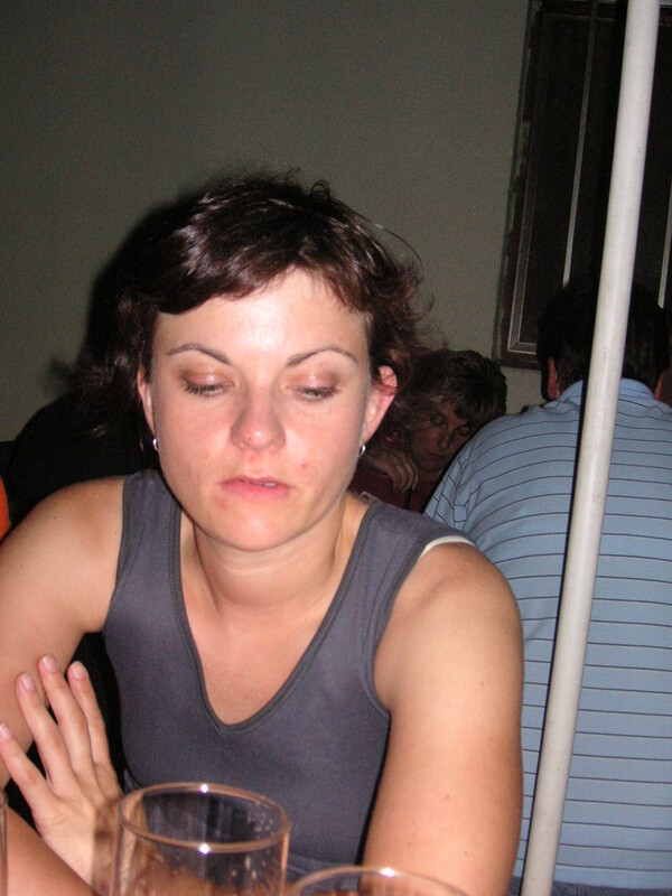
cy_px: 448
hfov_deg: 30.9
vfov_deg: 40.4
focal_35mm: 47
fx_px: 1217
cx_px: 336
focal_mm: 7.8
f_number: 3.3
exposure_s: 1/45
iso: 160
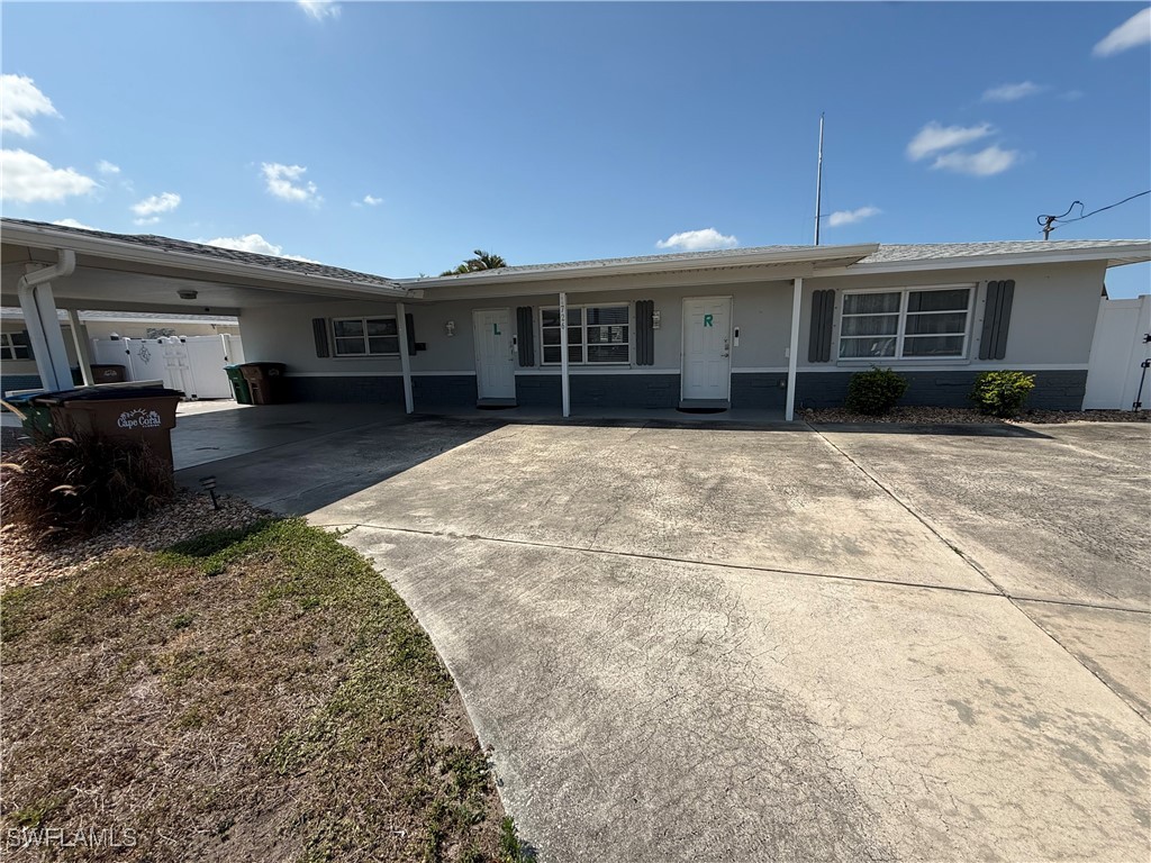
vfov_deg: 85.7
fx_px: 466
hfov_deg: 102.1
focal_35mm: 14
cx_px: 576
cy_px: 432
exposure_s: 1/2717
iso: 50
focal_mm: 2.22
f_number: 2.2
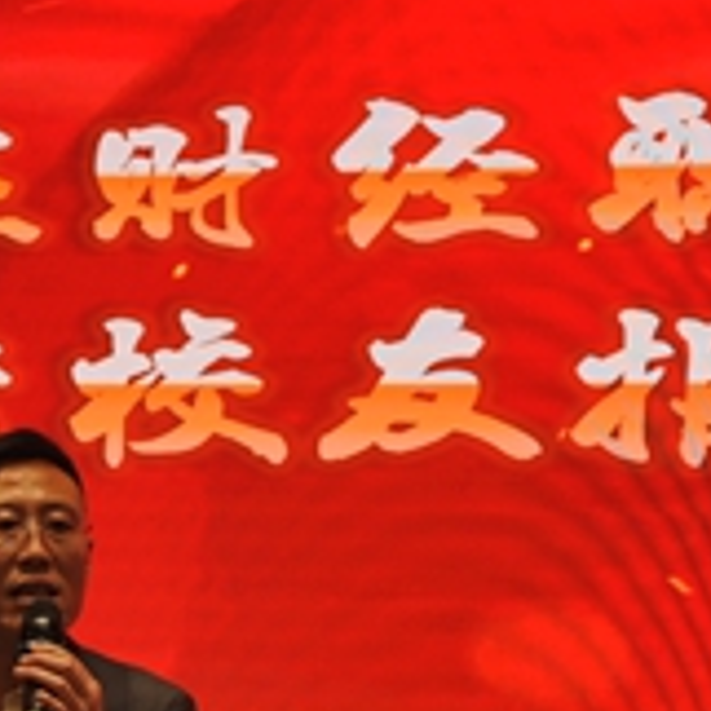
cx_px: 486
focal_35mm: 110
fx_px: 2556
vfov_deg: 15.7
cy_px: 570
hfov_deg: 15.8
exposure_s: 1/160
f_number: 4
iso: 800
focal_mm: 38
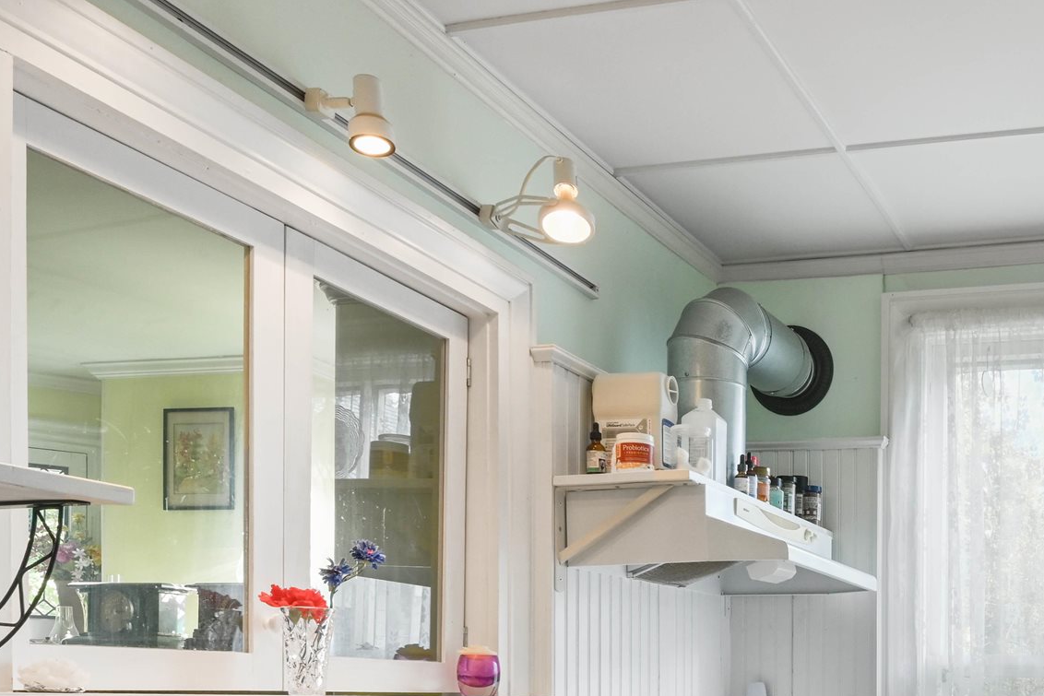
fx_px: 1102
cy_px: 796
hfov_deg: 45.2
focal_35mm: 38
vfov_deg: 30.7
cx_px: 969
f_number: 10
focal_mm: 14
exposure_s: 1/60
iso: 400
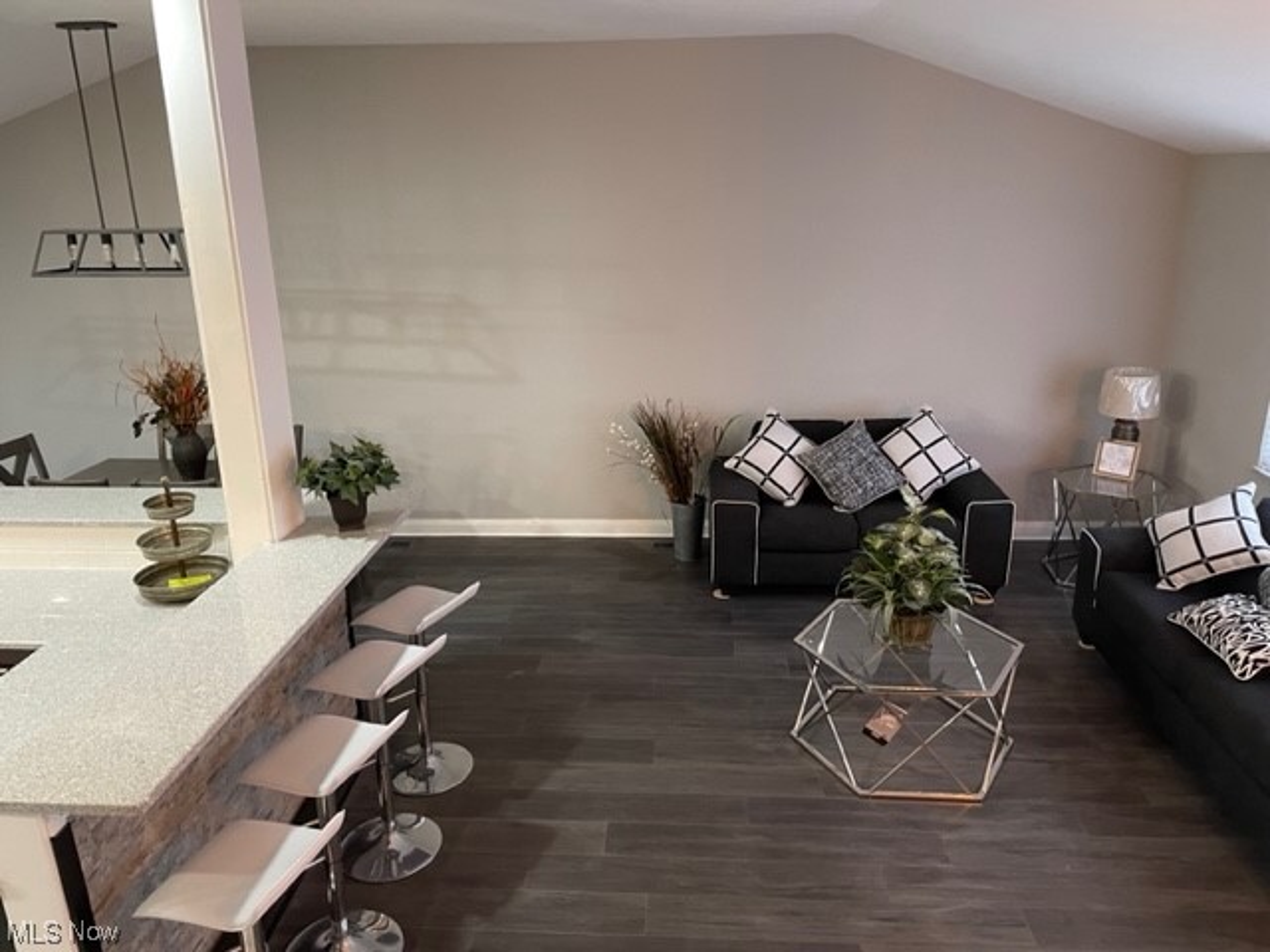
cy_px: 476
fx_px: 954
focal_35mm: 26
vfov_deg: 53.1
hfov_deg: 67.3
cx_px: 635
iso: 320
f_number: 1.6
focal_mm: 4.2
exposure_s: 1/60
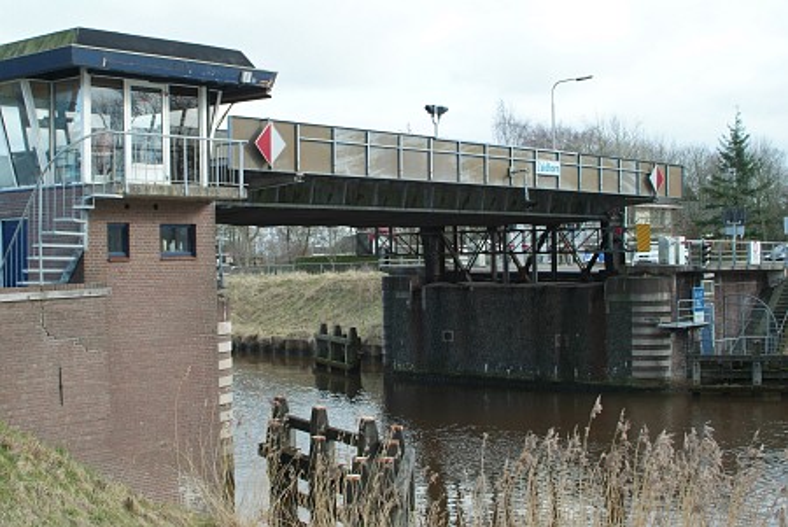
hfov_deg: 37.5
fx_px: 1161
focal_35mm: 53
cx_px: 394
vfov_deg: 25.6
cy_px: 264
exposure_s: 1/180
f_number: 8
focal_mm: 35
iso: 400
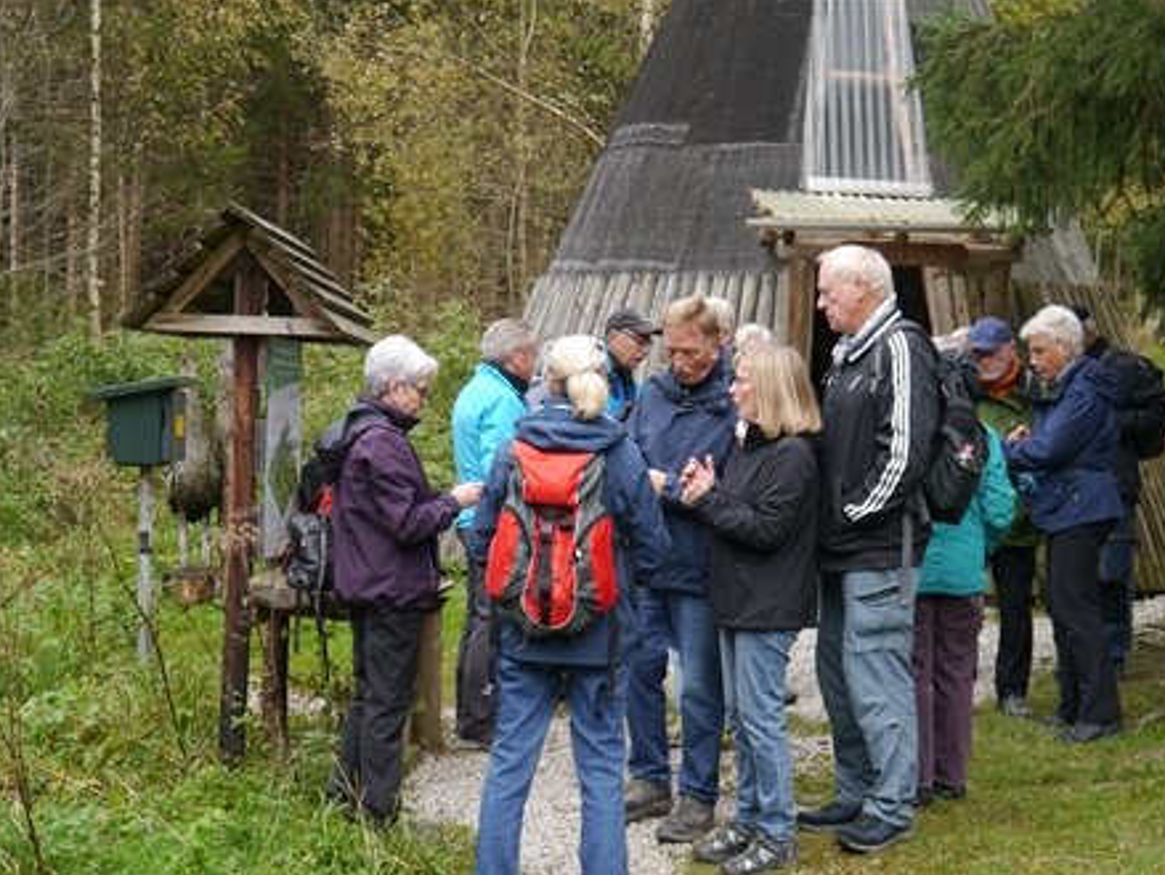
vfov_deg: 22.3
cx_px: 655
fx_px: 2223
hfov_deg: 29.3
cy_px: 492
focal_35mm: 66
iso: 160
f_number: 4.9
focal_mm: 29
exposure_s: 1/60
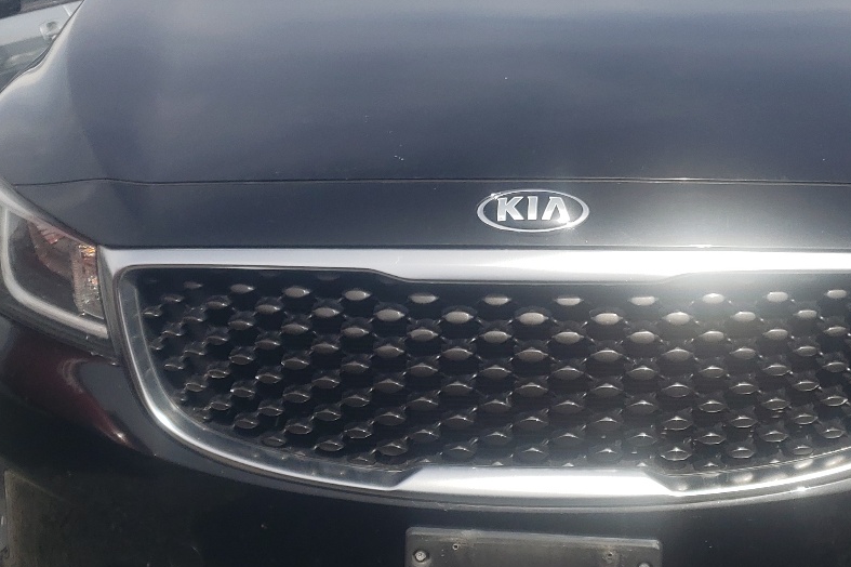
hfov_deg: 35.9
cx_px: 571
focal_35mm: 55
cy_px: 261
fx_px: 1300
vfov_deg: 24.6
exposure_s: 1/3333
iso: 50
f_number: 1.5
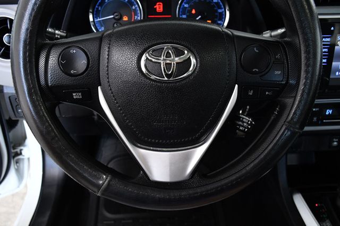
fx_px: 311
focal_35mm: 33
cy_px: 113
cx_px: 170
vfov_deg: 39.9
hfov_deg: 57.2
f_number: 6.3
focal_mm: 22
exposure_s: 1/160
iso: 2500
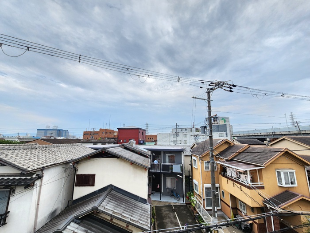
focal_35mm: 13
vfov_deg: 89.9
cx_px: 155
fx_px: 116
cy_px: 116
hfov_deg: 106.2
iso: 50
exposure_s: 1/241
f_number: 2.2
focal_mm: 2.2
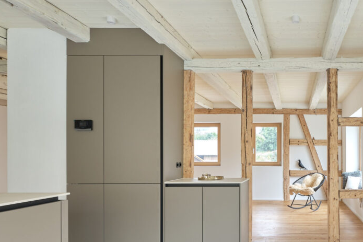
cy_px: 151
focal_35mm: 26
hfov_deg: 63.4
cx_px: 291
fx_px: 262
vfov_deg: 49.1
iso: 200
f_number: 8
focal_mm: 10
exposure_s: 1/8
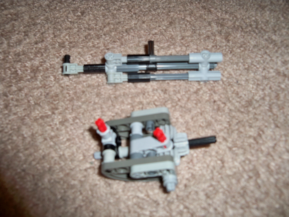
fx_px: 292
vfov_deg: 40.7
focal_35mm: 35
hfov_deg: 52.6
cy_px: 108
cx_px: 144
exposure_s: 1/30
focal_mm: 6.2
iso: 200
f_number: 3.5
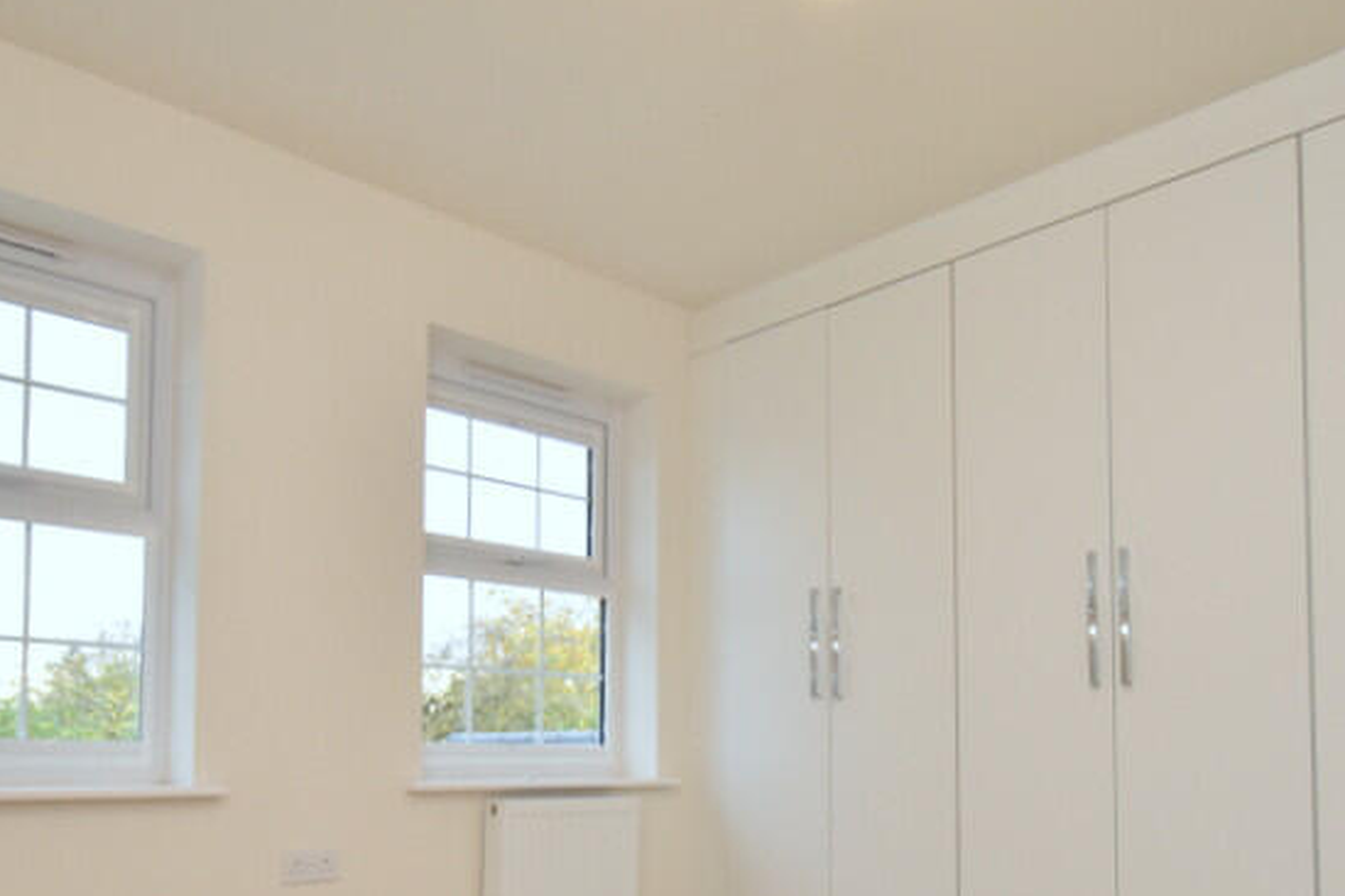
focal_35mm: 28
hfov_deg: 65.2
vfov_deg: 45.1
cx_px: 759
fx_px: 1046
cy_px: 648
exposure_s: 1/160
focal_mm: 10
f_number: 4.5
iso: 800
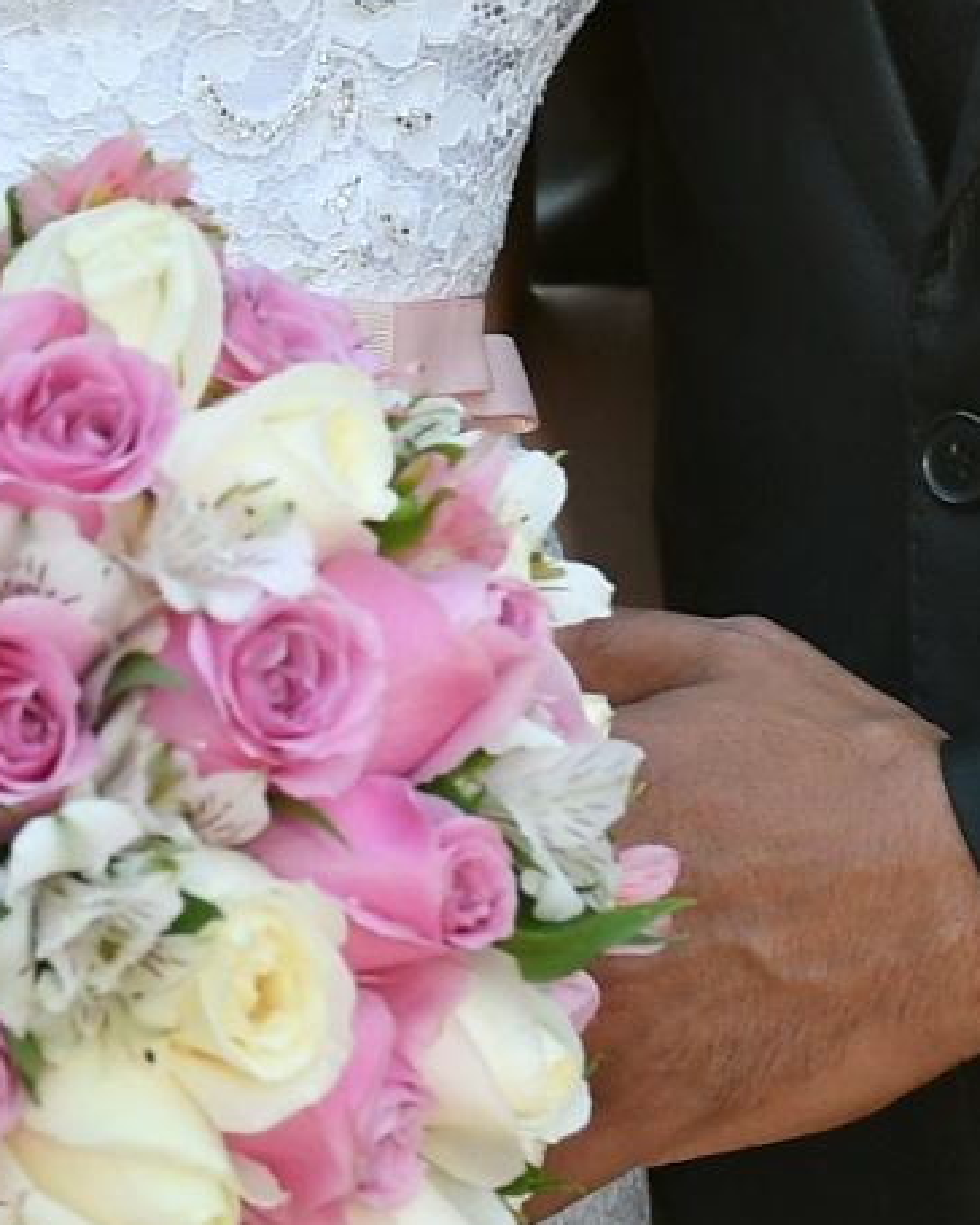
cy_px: -592
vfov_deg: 2.9
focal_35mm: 668
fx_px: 24219
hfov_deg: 2.3
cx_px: 223
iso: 200
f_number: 2.5
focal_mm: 90
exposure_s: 1/250
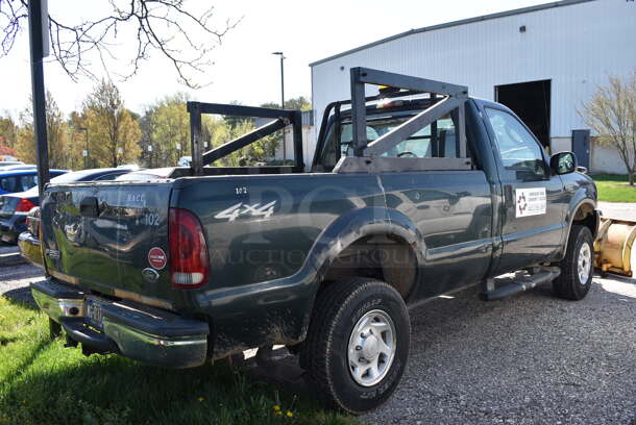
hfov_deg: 61.9
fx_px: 530
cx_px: 318
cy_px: 212
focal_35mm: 30
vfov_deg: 43.7
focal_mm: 20
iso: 200
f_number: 8
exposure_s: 1/250
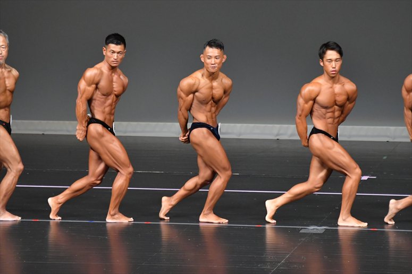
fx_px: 3603
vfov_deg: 4.4
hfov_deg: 6.5
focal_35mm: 315
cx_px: 206
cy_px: 137
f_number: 5.6
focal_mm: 210
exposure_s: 1/400
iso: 5000
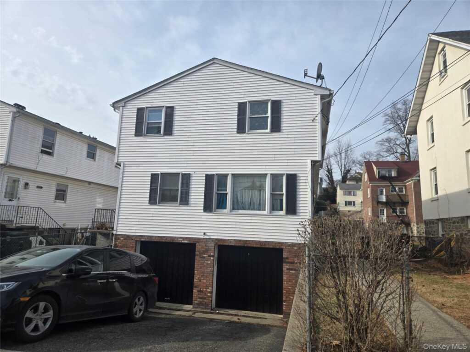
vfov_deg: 58.9
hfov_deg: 73.9
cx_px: 235
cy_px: 176
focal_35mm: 23
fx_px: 312
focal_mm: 5.4
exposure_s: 1/2010
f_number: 1.8
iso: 25
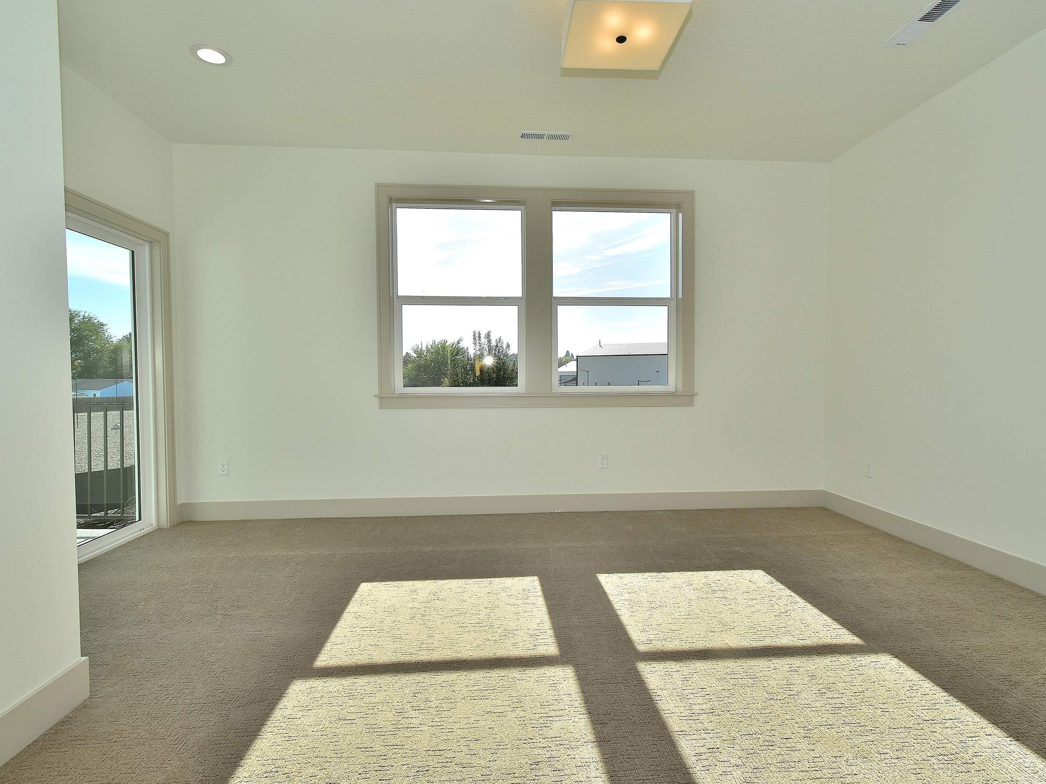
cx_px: 528
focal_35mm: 17
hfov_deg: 91.0
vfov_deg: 74.7
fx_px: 514
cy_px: 393
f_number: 11
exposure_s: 1/200
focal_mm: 10
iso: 200
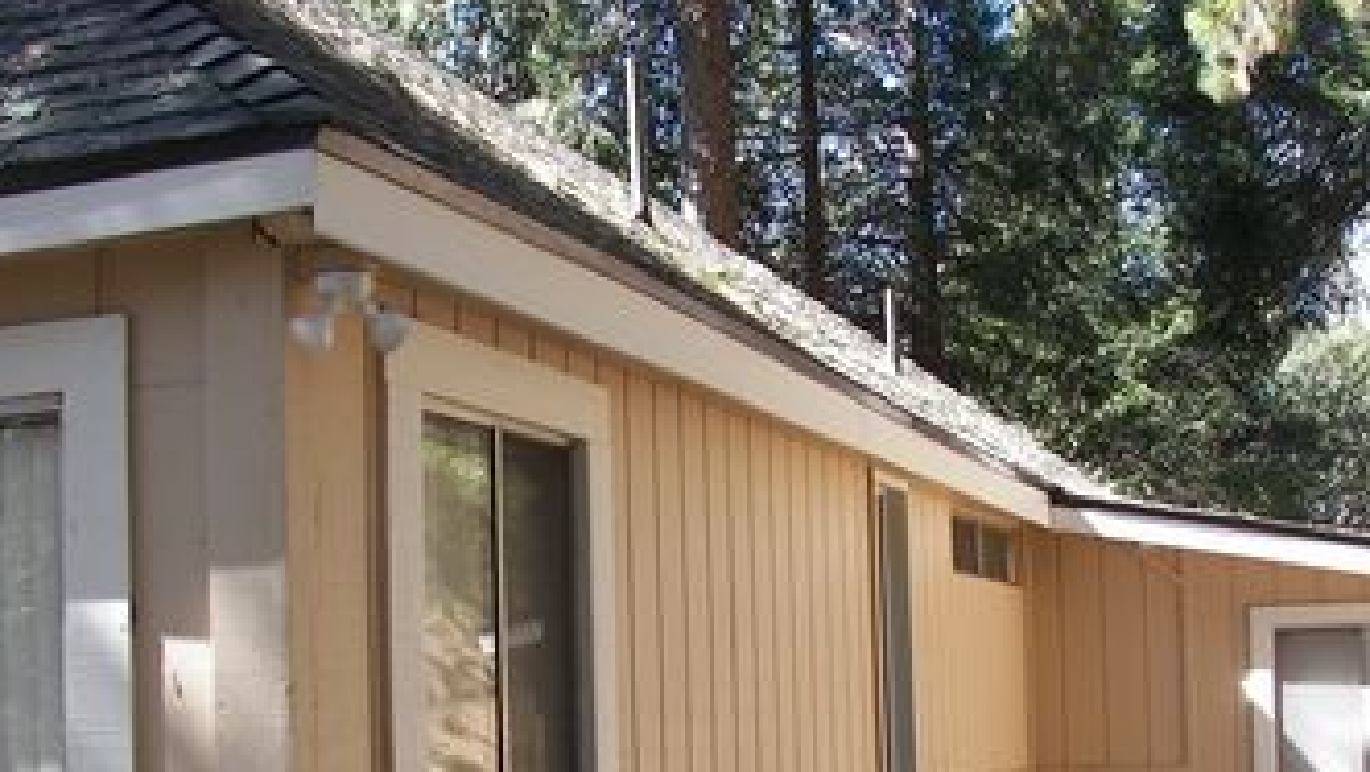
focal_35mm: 59
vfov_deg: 19.8
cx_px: 656
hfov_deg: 35.4
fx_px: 2144
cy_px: 762
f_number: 2.8
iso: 50
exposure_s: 1/100
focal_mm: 6
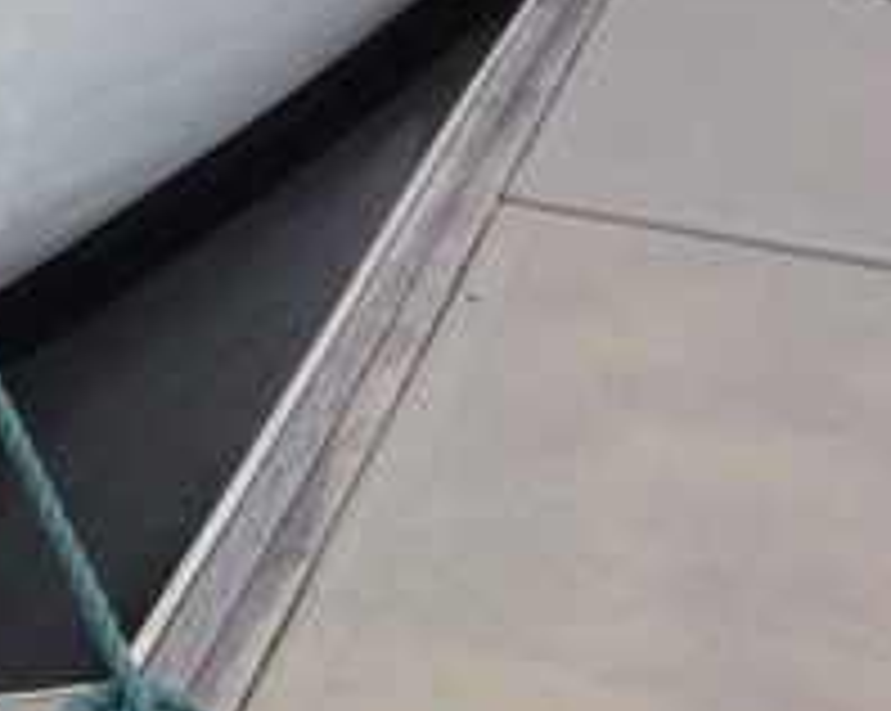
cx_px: -792
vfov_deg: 12.1
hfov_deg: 13.9
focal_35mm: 121
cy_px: -387
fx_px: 3188
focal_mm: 3.3
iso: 32
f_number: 2.4
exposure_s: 1/1362
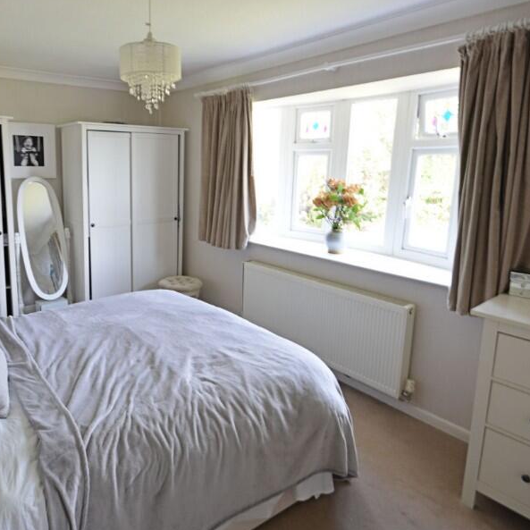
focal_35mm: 22
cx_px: 178
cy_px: 237
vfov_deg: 69.4
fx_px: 381
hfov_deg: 67.8
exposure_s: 1/13
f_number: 8
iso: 400
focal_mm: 10
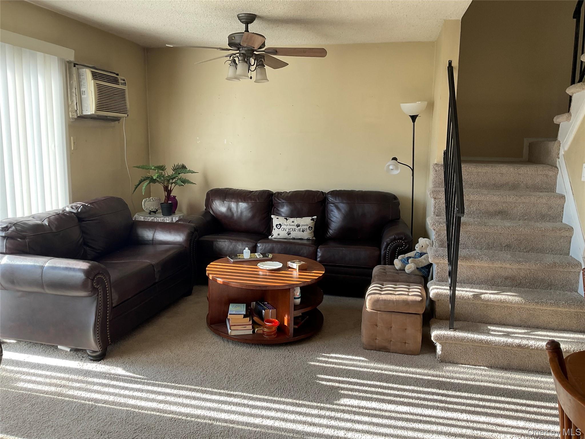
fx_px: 490
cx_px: 292
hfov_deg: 61.7
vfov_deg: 48.2
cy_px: 220
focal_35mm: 29
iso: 32
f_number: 1.8
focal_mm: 3
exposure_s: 1/122
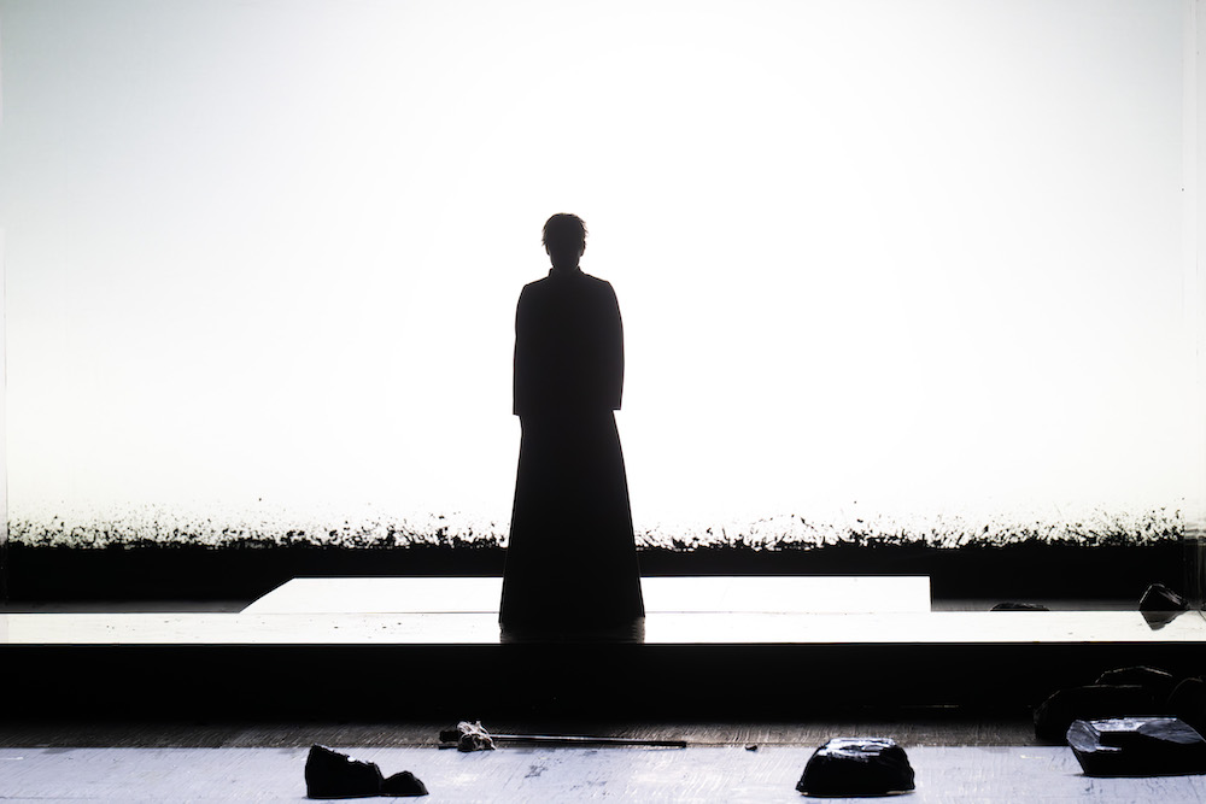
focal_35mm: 200
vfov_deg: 6.9
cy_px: 402
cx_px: 603
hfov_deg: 10.3
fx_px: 6701
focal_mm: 200
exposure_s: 1/200
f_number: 5
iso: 3200
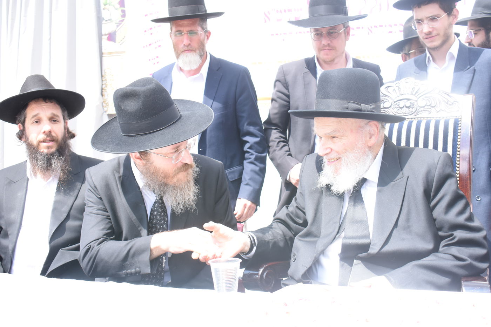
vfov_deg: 28.9
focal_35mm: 46
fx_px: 634
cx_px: 246
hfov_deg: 42.3
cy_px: 164
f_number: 5
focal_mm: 31
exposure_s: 1/640
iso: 640
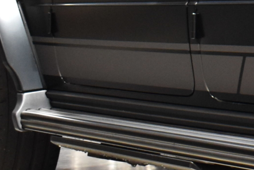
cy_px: -98
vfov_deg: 7.4
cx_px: 532
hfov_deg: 10.3
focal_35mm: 182
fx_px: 1284
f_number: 4.5
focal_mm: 21
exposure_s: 1/30
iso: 1100
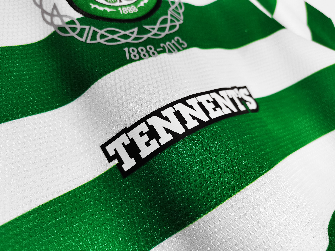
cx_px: 168
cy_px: 126
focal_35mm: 26
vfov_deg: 53.1
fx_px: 252
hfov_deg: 67.3
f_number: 1.8
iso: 160
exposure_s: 1/100
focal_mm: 5.58
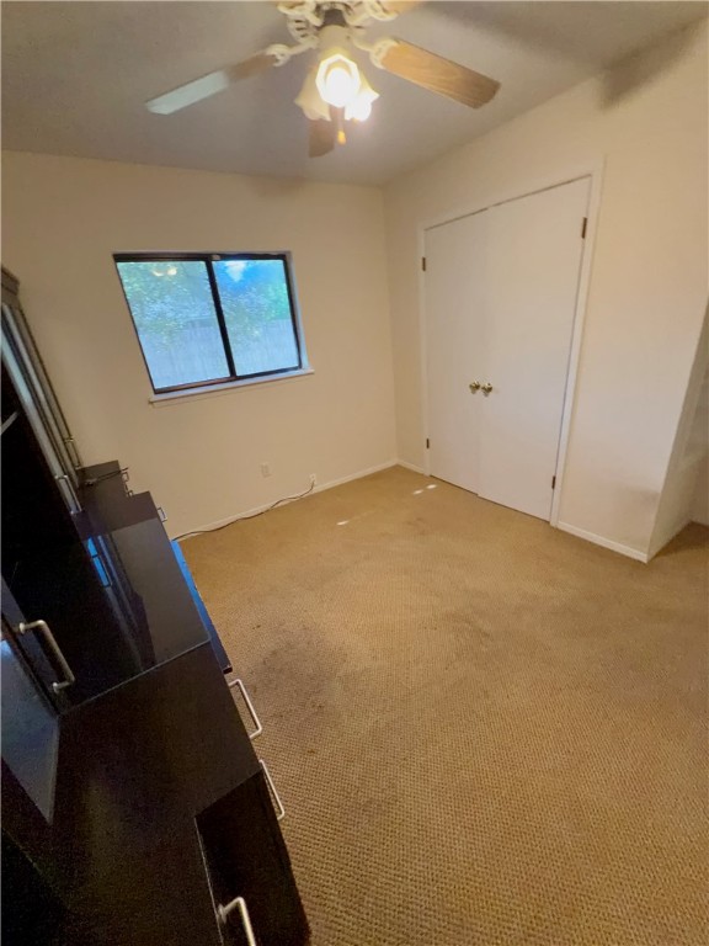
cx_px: 354
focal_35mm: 14
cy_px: 473
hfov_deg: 85.7
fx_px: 382
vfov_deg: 102.1
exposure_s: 1/60
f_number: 2.2
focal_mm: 2.22
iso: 500
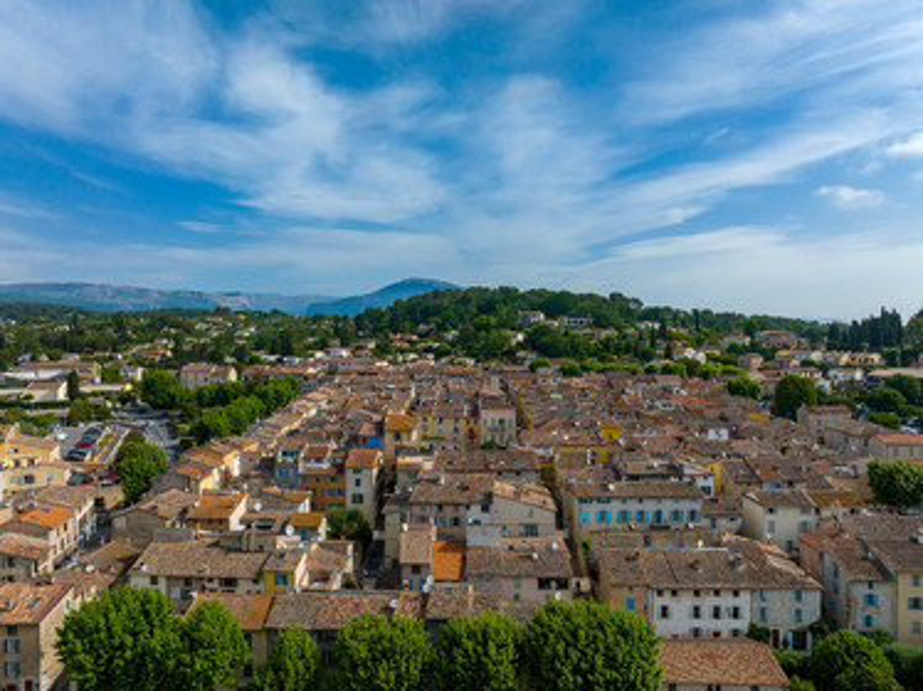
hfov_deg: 71.6
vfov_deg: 56.8
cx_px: 462
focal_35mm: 24
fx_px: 640
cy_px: 346
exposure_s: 1/640
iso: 200
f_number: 8
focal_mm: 12.3
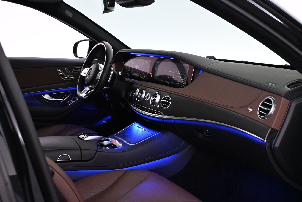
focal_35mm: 39
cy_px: 101
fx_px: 327
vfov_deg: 34.2
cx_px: 151
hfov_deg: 49.6
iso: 4500
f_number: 4.5
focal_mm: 26
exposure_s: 1/60
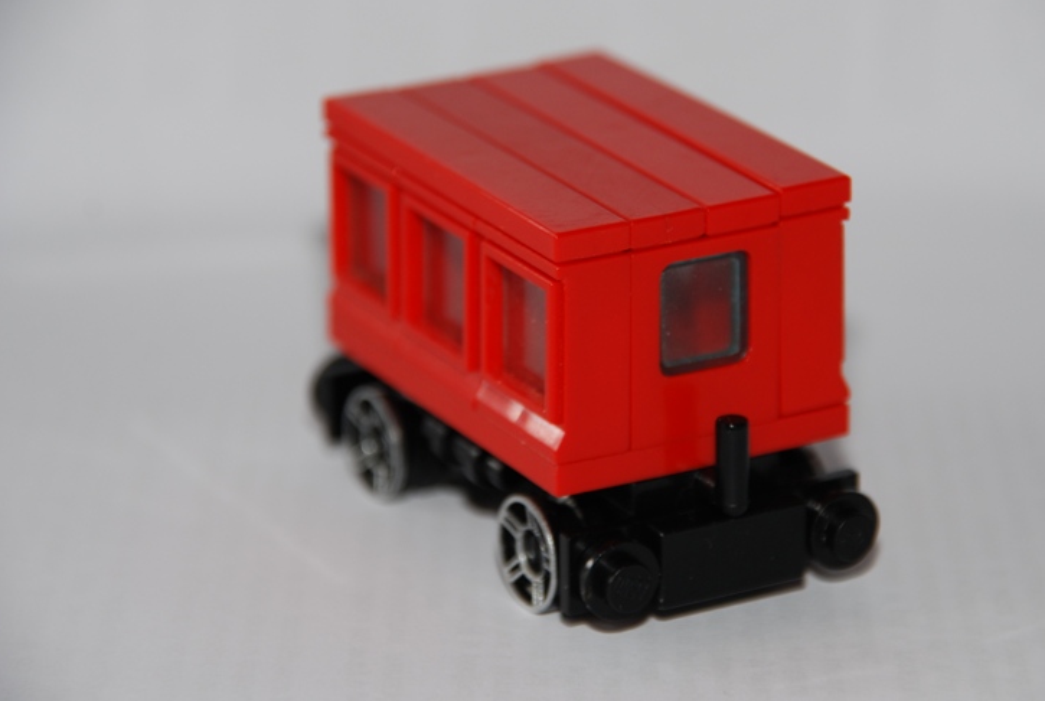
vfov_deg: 6.2
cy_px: 350
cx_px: 561
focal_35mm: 224
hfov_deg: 9.2
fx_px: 6500
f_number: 6
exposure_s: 1/60
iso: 200
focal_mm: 135
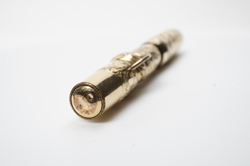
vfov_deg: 29.9
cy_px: 83
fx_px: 312
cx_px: 125
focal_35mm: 45
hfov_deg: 43.6
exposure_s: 1/100
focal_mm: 30
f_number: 22
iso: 640
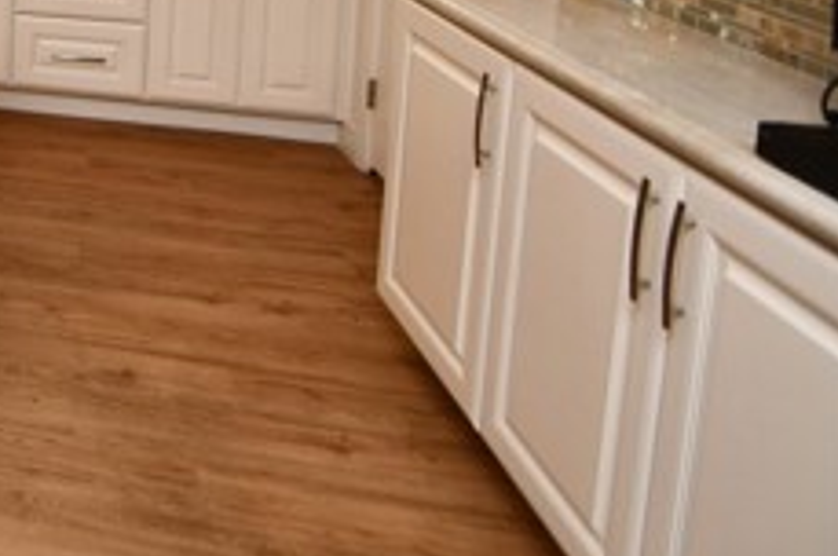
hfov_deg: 31.8
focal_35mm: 42
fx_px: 976
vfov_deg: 27.1
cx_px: -318
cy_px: -152
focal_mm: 10
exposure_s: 1/60
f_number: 4
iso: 220
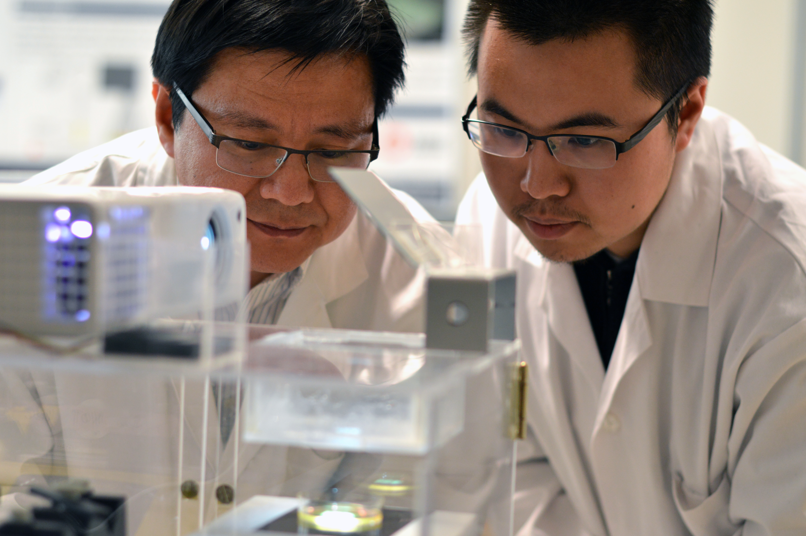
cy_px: 274
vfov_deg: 17.5
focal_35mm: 78
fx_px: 1745
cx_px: 414
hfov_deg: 26.0
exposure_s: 1/60
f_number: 2.2
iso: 400
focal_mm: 50
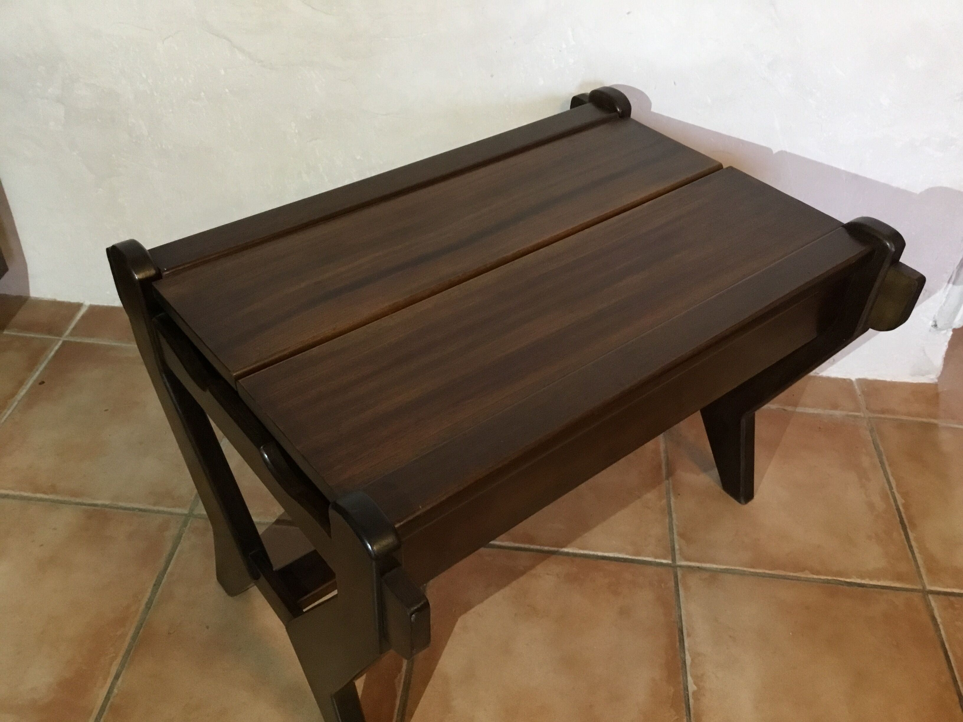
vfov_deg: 45.4
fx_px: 862
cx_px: 482
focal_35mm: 31
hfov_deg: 58.4
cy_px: 361
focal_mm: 3.3
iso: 200
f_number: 2.4
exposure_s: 1/33
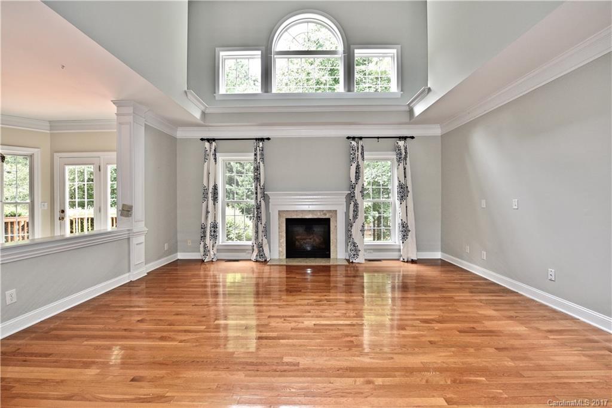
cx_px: 306
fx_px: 238
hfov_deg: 104.2
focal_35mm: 14
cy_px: 204
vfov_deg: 81.2
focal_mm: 14
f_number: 5.6
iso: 800
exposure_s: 1/100
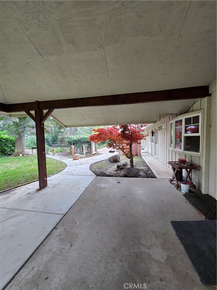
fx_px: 109
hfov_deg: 89.9
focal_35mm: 13
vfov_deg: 106.2
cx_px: 108
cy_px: 145
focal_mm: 1.7
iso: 100
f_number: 2.2
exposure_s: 1/60
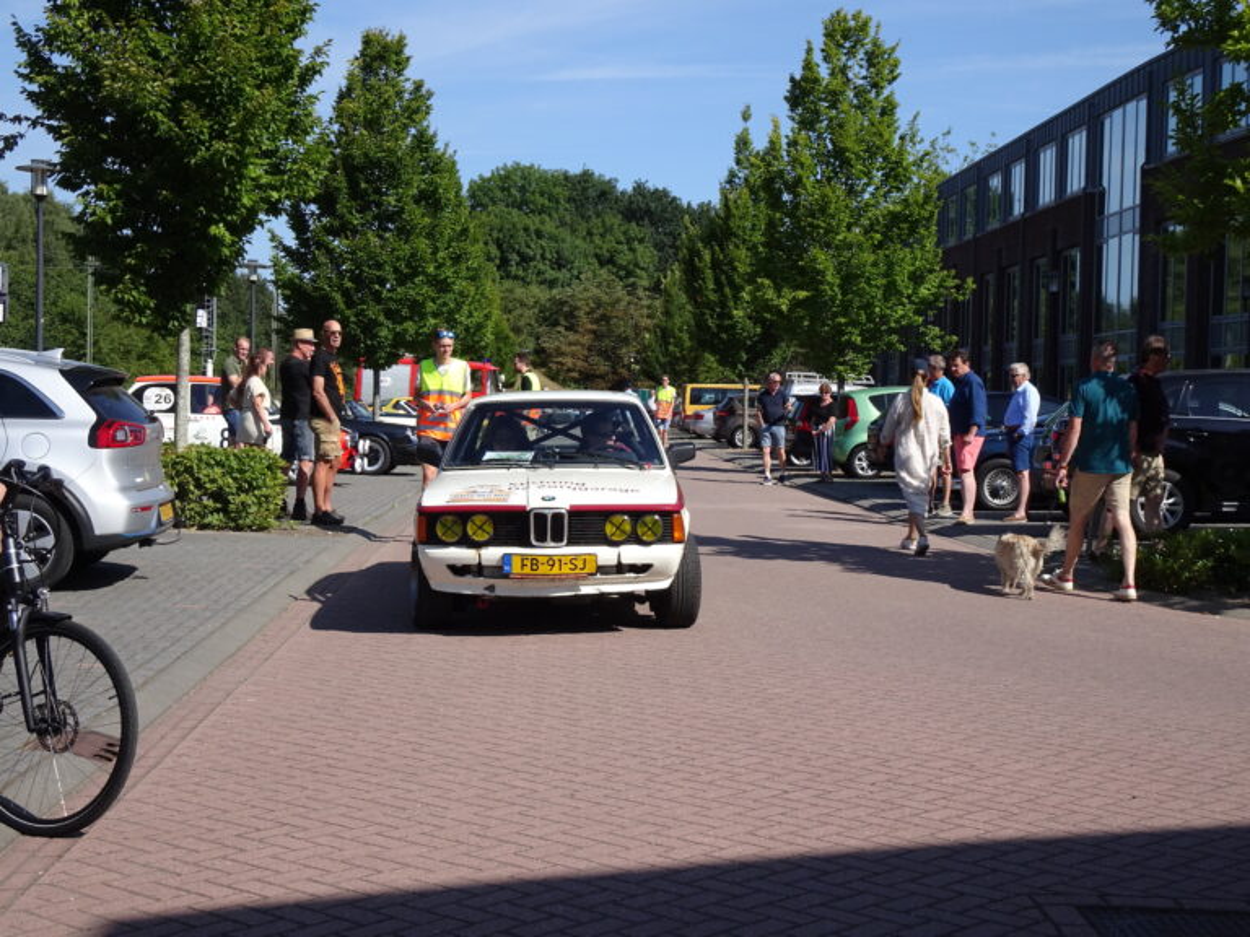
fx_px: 1950
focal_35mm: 54
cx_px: 625
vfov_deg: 27.0
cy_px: 468
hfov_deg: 35.5
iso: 80
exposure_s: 1/640
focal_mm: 9.18
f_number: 4.5
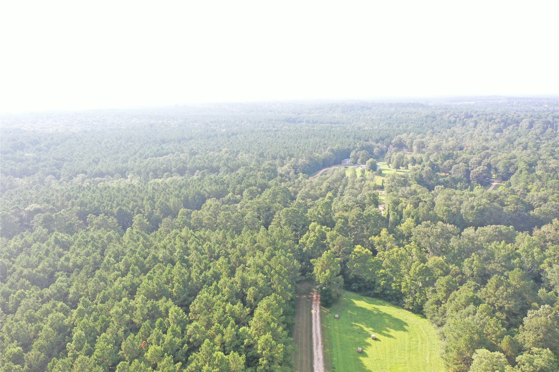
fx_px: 435
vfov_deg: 46.4
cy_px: 186
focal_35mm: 28
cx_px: 280
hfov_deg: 65.5
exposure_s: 1/120
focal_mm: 10.26
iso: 100
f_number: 4.5
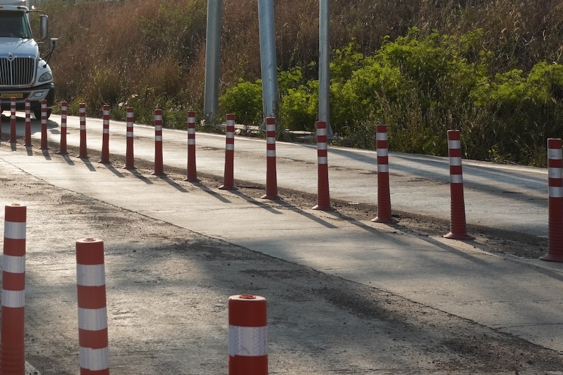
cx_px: -20
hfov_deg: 23.1
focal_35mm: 84
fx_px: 1314
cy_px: 10
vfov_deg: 16.0
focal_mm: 26
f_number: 8
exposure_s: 1/1250
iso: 400
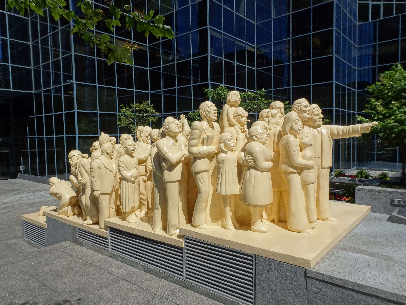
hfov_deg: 71.6
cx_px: 203
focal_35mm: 24
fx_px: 281
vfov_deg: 56.8
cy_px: 152
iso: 80
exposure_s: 1/400
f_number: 6.3
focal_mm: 4.13
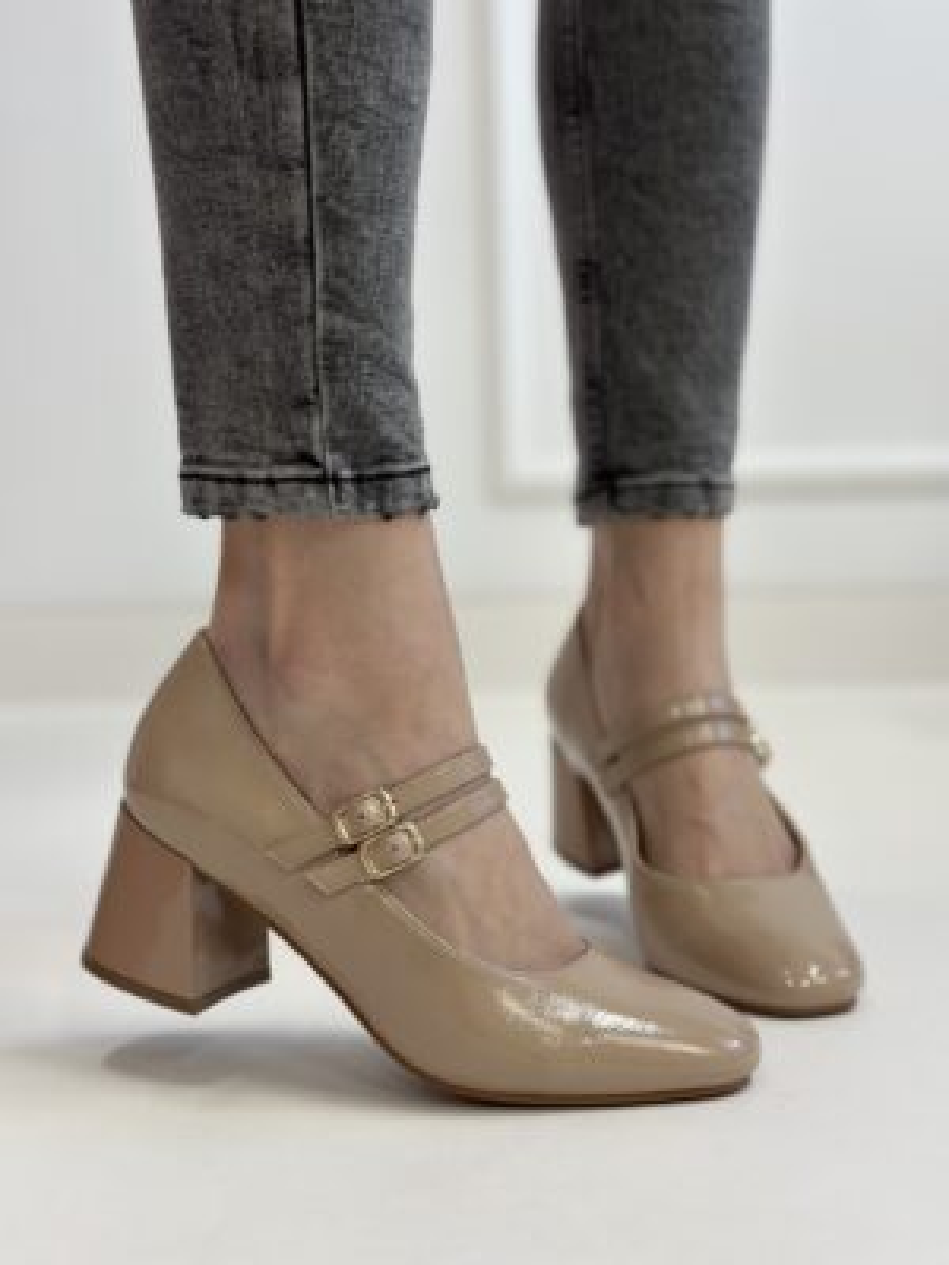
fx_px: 1755
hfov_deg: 30.3
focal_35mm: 48
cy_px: 632
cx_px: 474
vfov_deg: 39.7
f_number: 1.78
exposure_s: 1/100
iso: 125
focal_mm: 6.86
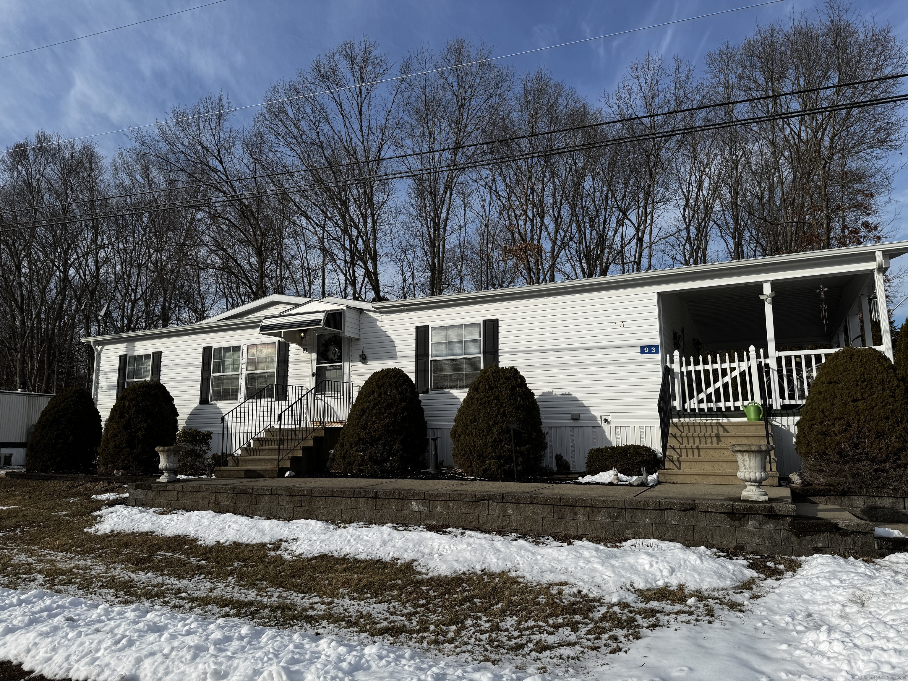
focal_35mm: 24
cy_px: 340
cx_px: 454
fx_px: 630
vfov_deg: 56.8
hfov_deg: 71.6
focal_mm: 6.76
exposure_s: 1/5814
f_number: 1.78
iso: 80
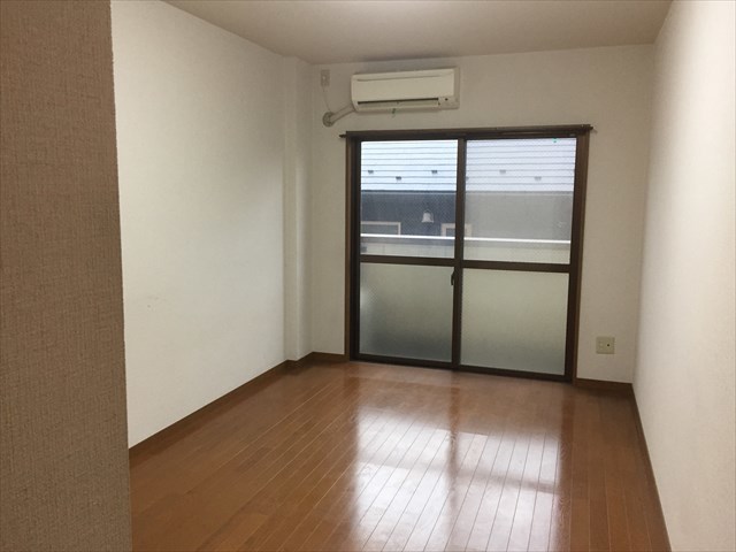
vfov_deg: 48.2
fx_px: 617
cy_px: 276
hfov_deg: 61.7
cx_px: 368
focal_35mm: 29
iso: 80
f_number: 2.2
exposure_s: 1/33
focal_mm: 4.15
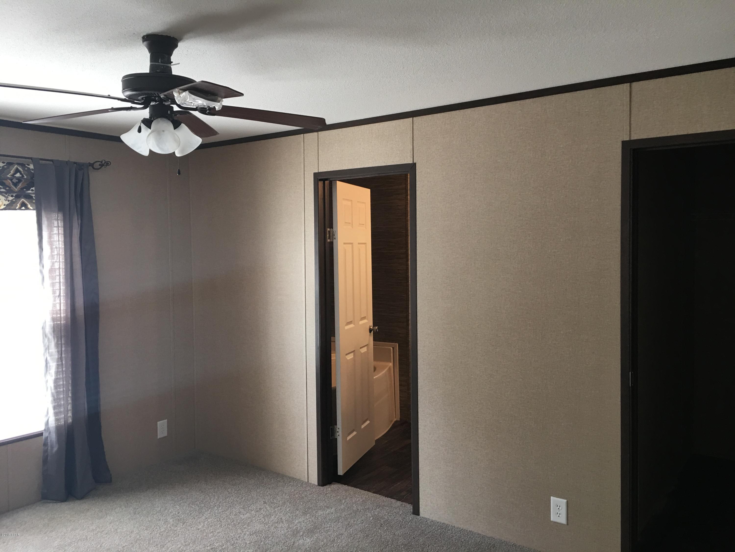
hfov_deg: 61.7
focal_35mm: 29
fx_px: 616
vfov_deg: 48.2
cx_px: 368
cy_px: 276
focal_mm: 4.15
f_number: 2.2
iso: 32
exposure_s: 1/15
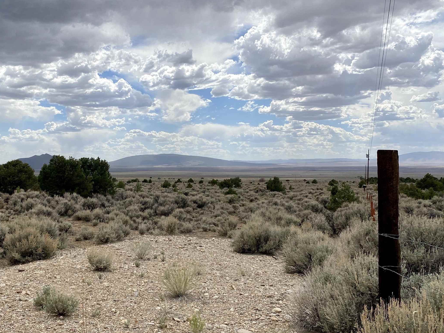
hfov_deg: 46.8
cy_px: 168
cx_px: 137
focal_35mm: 39
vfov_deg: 36.8
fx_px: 500
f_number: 1.8
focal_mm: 4.25
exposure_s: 1/3846
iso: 32
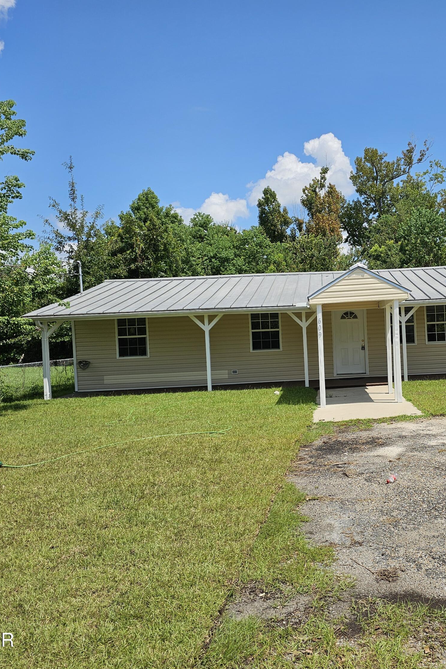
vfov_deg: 58.7
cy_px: 335
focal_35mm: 32
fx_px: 595
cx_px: 348
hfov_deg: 39.7
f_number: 1.7
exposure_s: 1/1142
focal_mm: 6.3
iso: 10
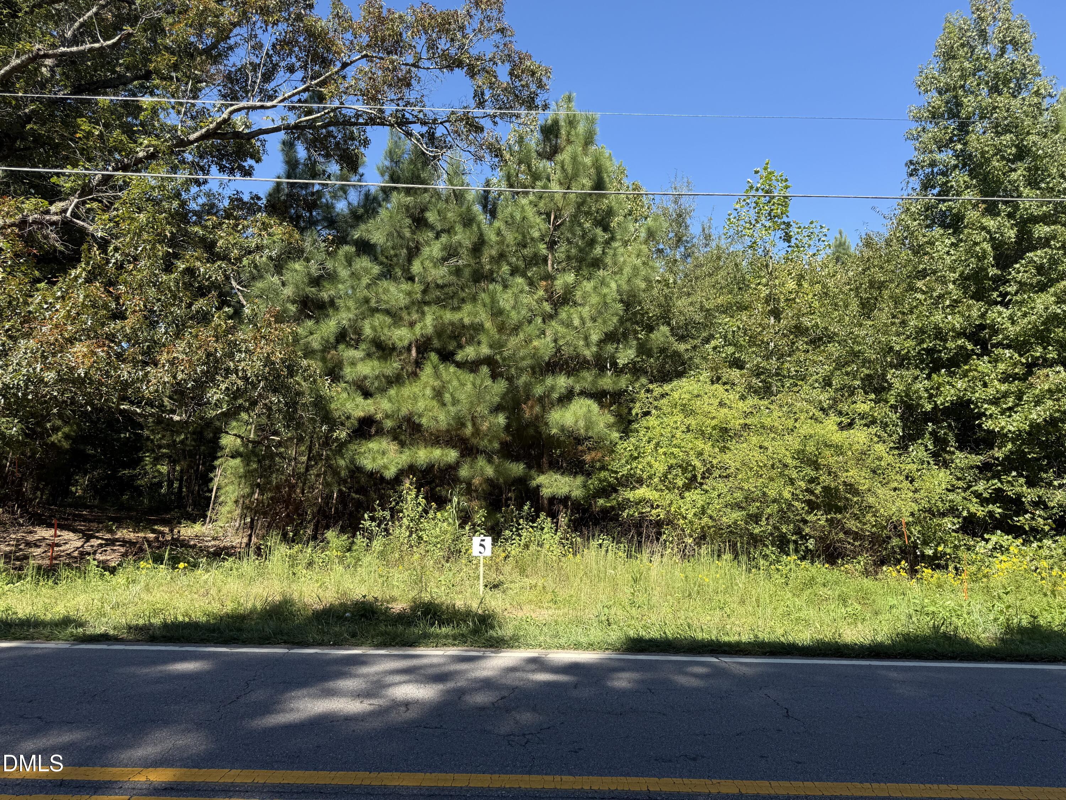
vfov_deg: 56.8
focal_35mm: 24
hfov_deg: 71.6
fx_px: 739
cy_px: 400
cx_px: 533
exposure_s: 1/1464
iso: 80
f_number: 1.78
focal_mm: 6.76
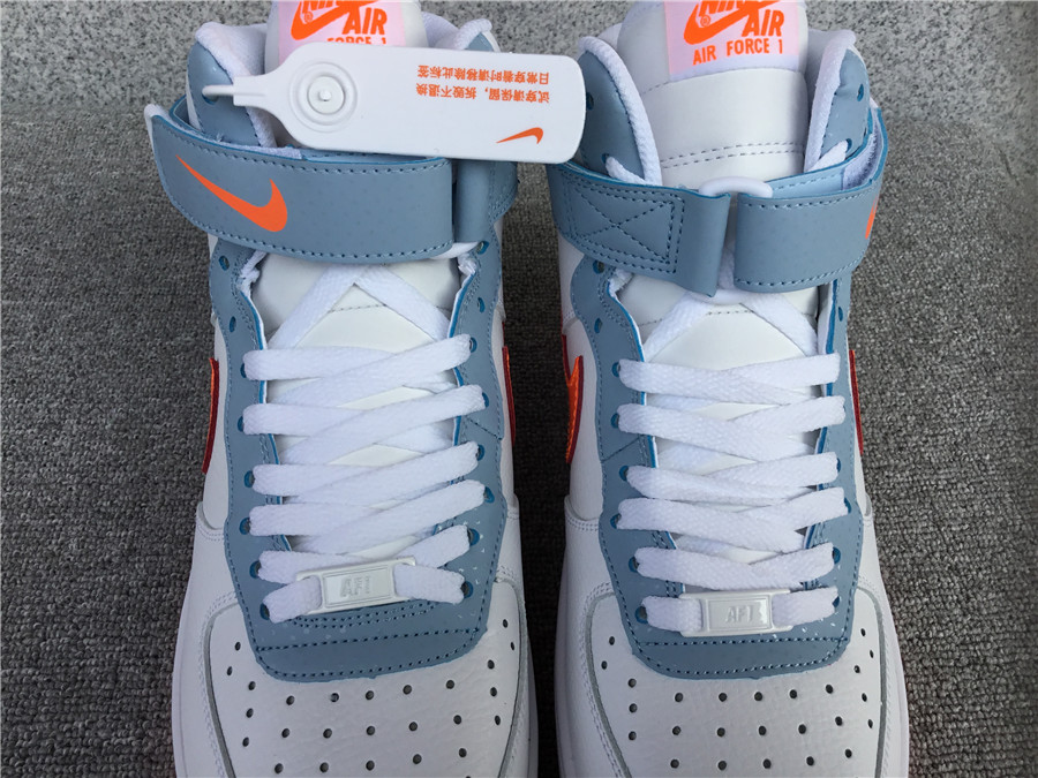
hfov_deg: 58.4
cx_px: 519
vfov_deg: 45.4
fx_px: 930
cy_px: 389
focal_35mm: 31
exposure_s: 1/727
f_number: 2.4
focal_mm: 3.3
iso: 25
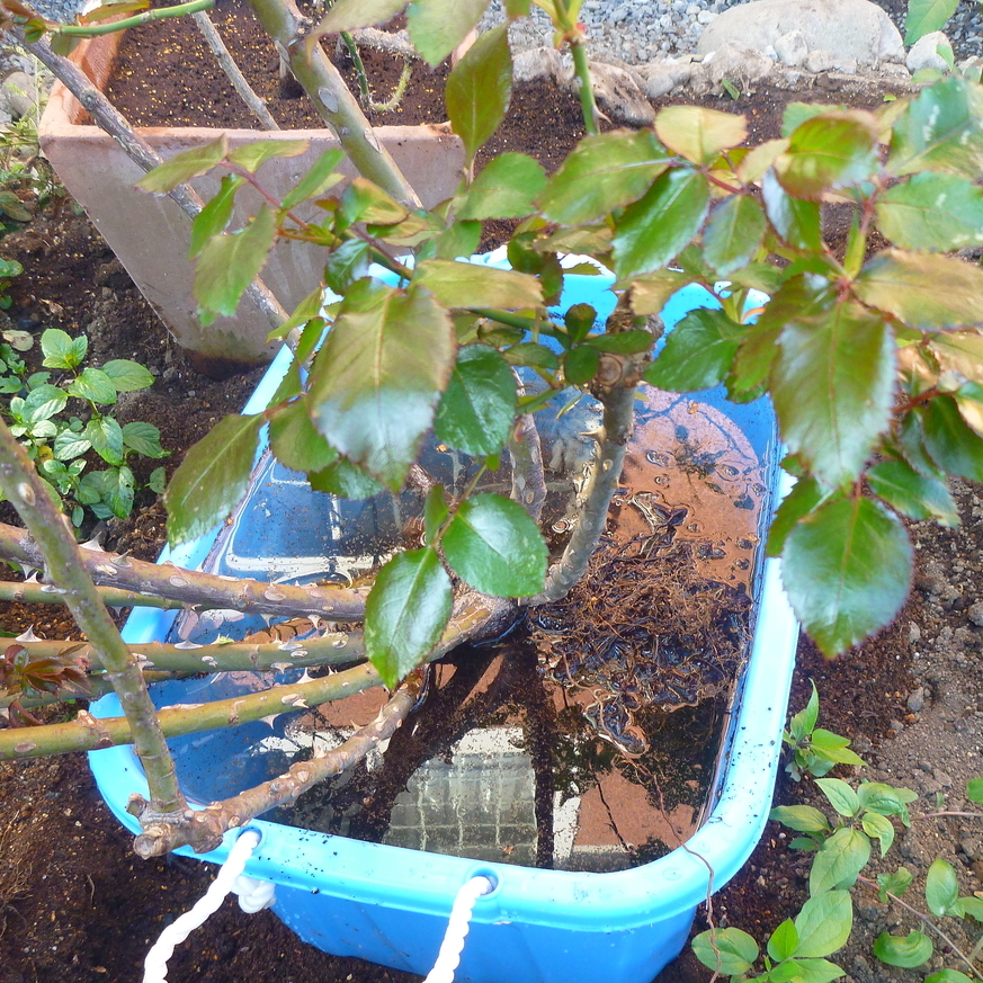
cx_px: 501
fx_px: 1092
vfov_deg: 48.2
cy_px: 587
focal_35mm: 34
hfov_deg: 48.4
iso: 125
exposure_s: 1/30
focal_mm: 4.9
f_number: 3.3
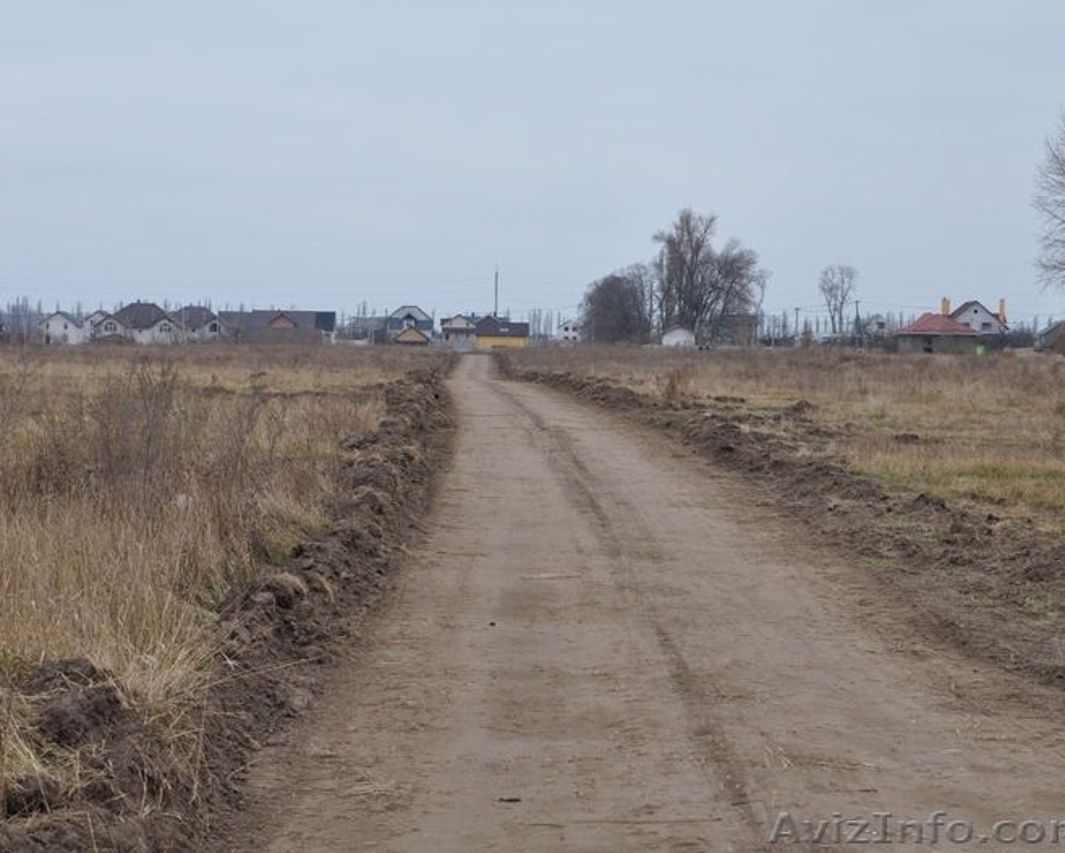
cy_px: 425
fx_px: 2586
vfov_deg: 18.7
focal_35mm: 82
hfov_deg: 23.3
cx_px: 529
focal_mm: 48
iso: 400
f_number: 9
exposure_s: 1/160
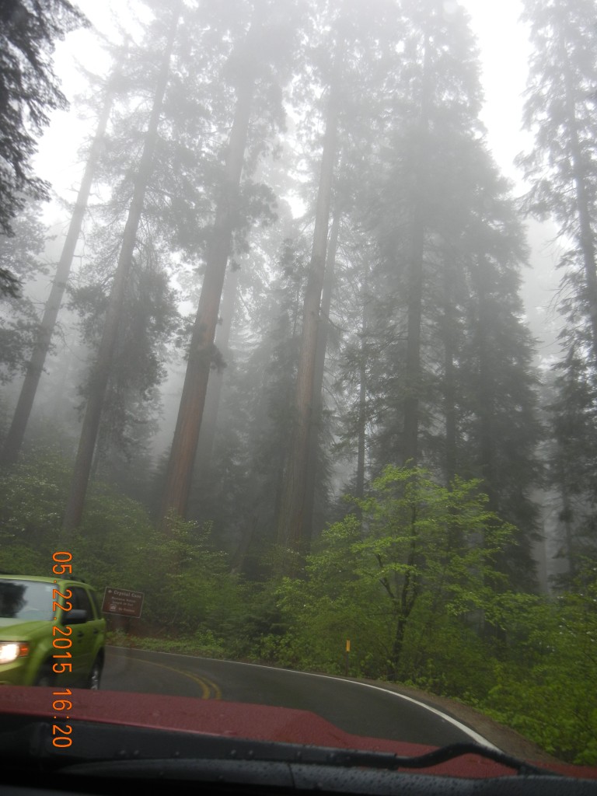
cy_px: 398
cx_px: 298
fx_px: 690
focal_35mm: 30
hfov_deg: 46.8
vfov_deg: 60.0
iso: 160
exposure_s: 1/110
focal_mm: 5.4
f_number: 3.5
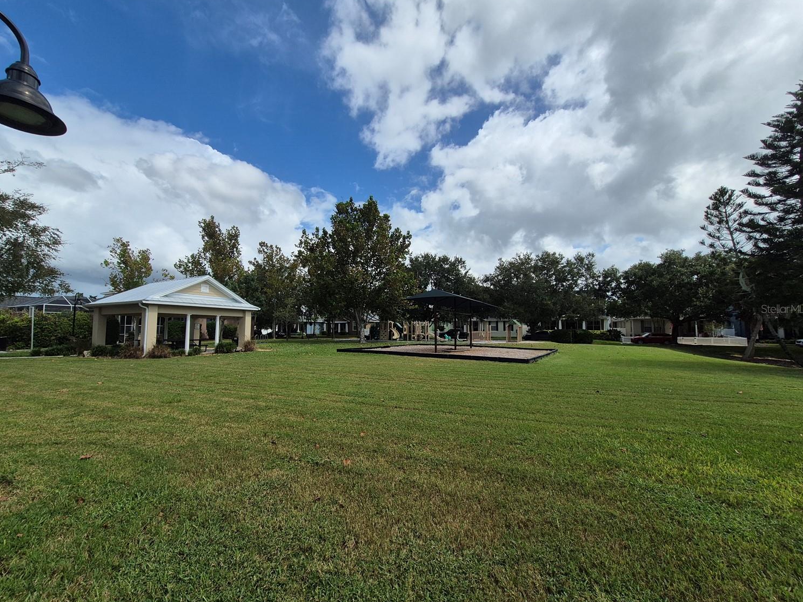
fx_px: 325
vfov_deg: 85.6
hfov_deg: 102.0
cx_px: 380
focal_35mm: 14
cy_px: 309
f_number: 2.2
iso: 50
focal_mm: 1.74
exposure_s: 1/2736
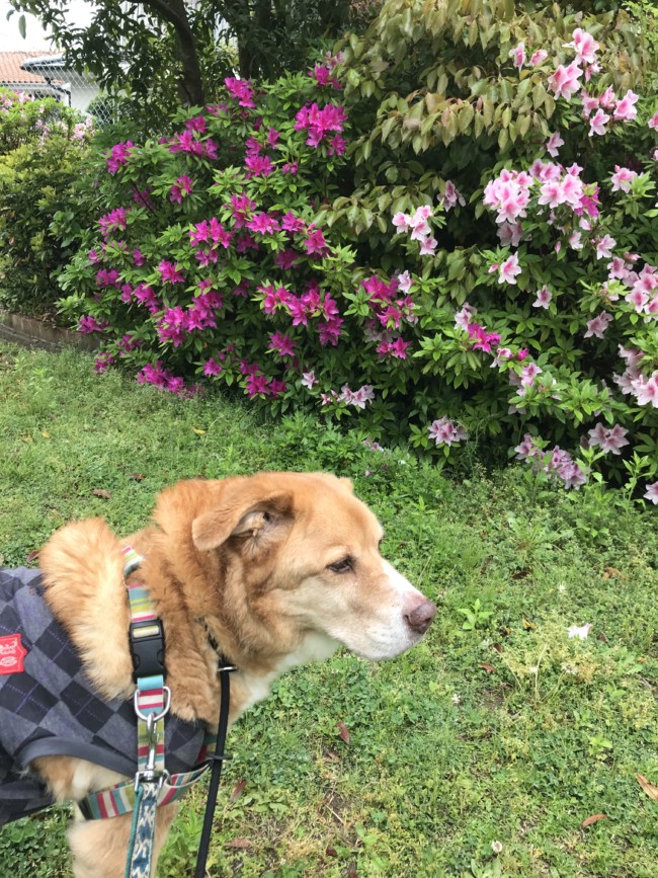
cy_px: 439
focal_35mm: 28
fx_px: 710
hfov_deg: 49.7
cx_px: 329
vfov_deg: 63.5
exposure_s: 1/198
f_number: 1.8
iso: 20
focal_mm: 3.99
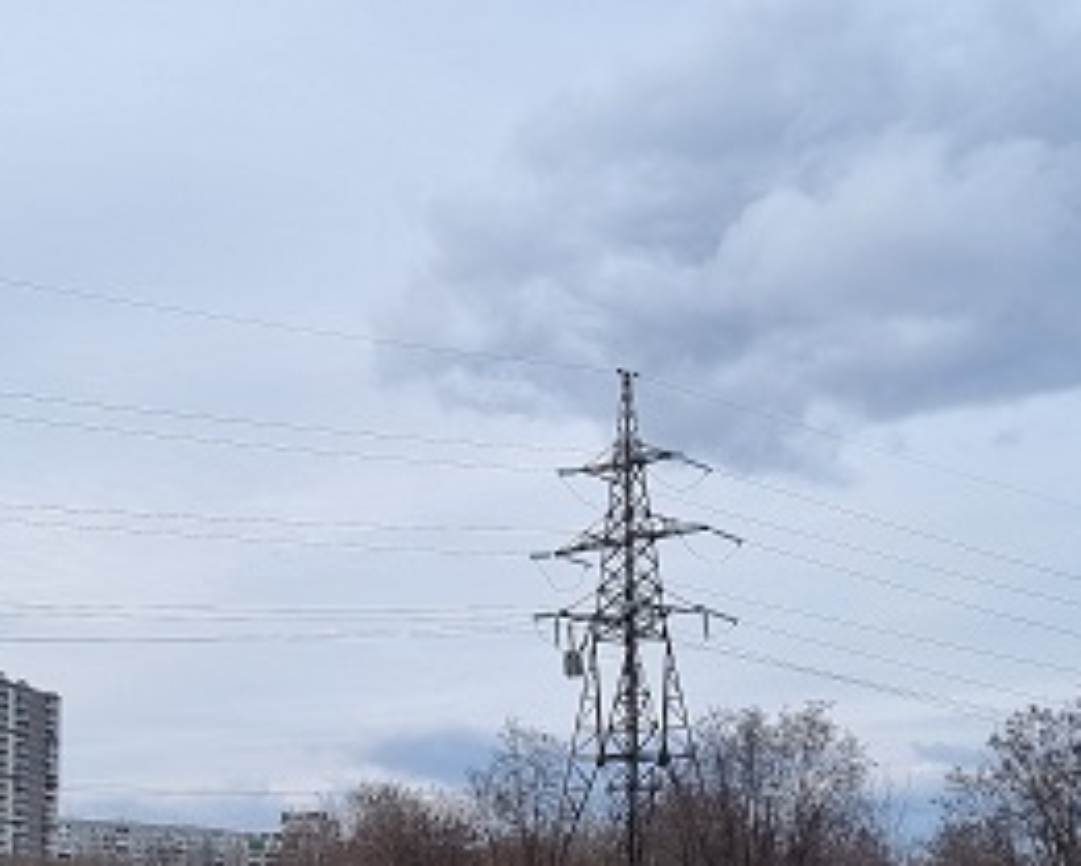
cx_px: 468
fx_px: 2240
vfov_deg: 21.6
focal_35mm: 70
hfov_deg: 27.1
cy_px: 696
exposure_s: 1/2008
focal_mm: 5.4
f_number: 1.8
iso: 50
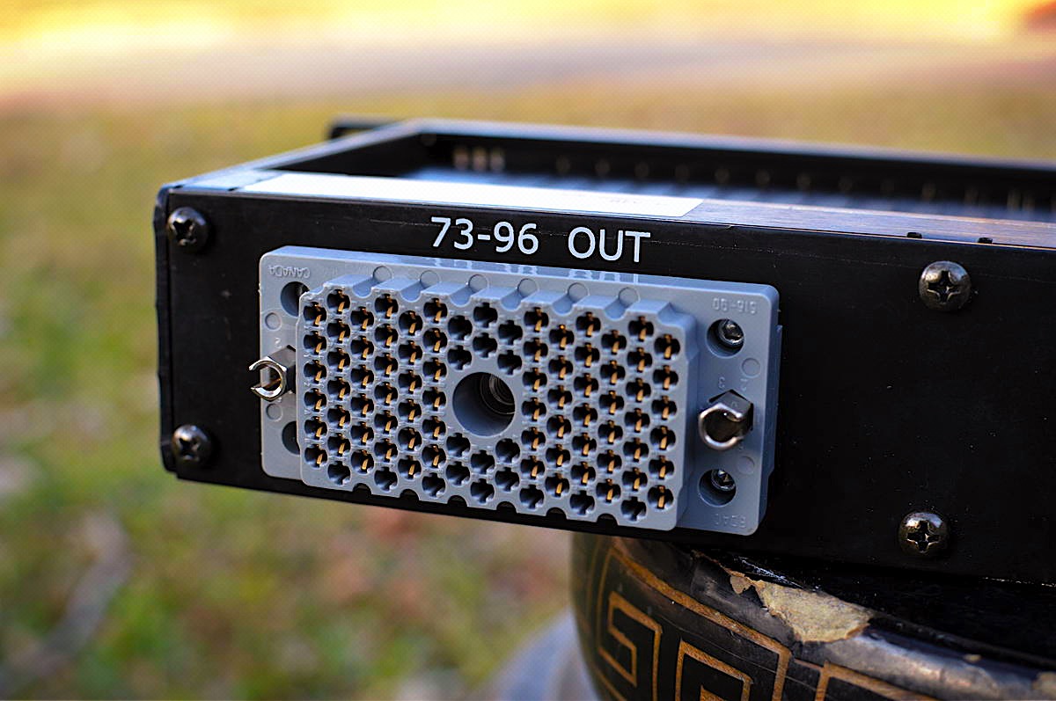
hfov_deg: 37.9
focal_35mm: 52
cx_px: 528
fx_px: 1538
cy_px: 350
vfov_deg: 25.7
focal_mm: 35
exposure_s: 1/60
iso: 400
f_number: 5.6
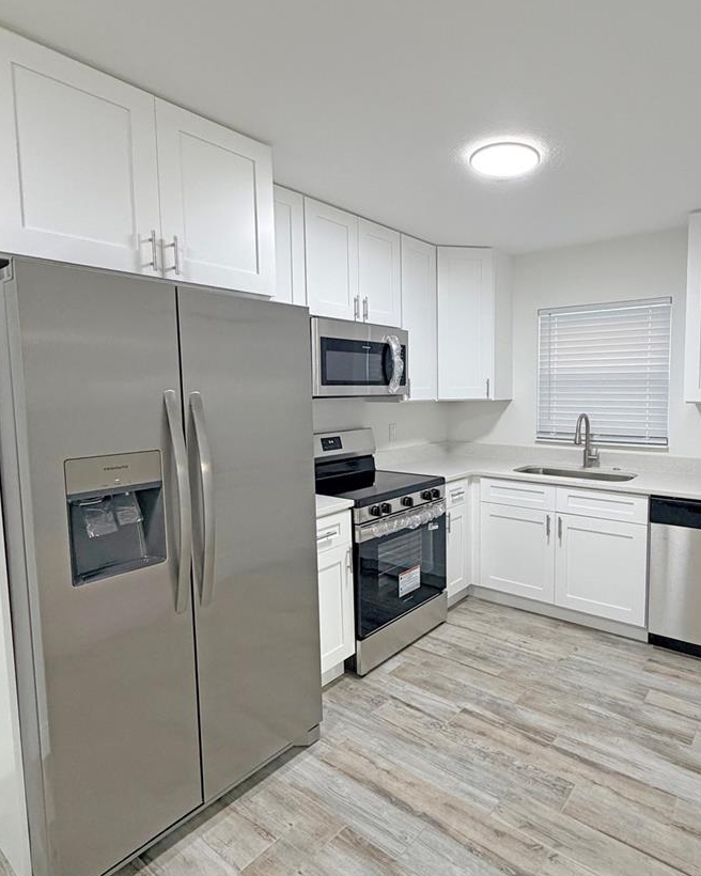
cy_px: 429
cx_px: 441
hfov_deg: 67.0
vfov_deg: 80.4
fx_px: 519
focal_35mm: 20
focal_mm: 2.22
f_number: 2.2
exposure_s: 1/120
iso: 250
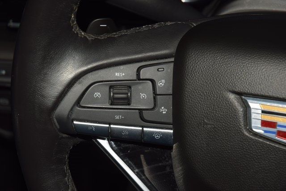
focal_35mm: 105
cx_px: 143
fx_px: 834
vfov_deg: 13.0
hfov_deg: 19.5
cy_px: 96
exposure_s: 1/125
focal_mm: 70
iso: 100
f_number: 8
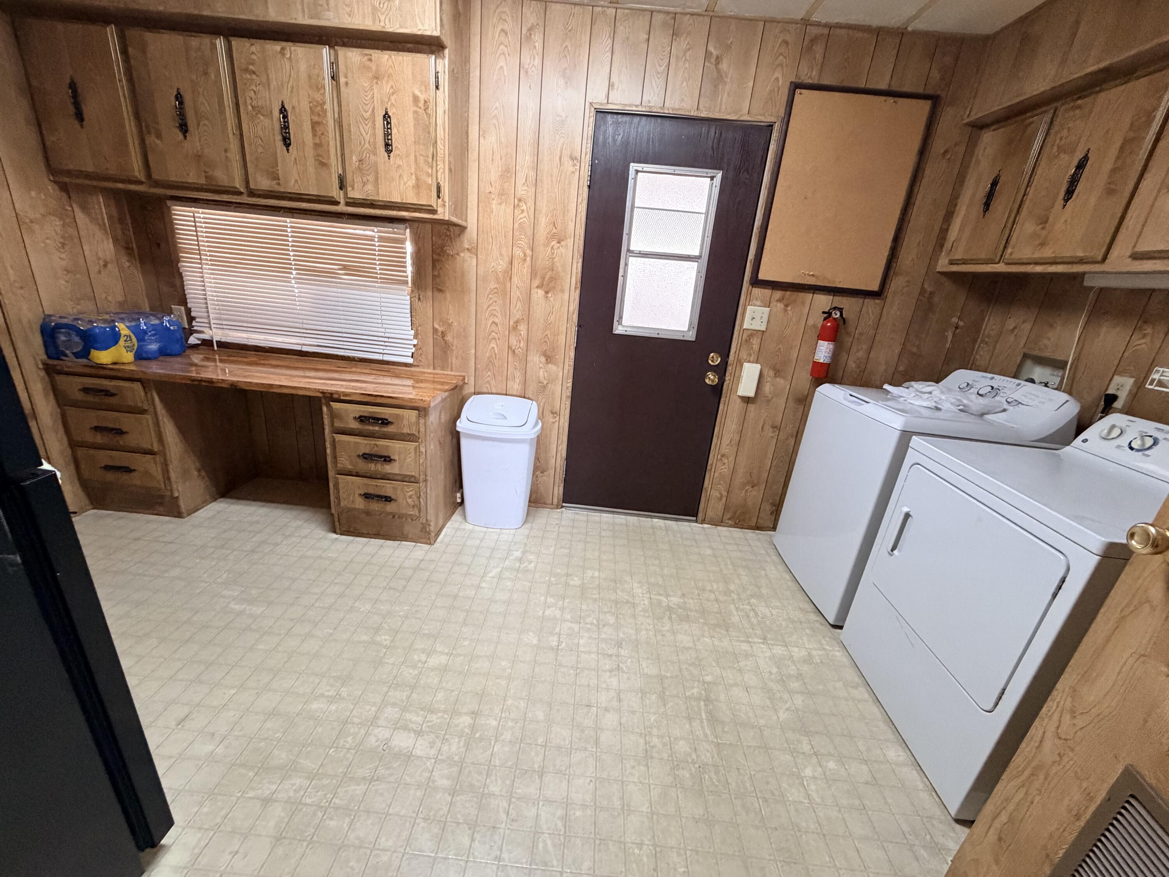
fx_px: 473
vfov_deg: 85.7
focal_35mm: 14
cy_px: 438
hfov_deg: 102.1
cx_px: 584
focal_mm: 2.22
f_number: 2.2
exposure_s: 1/60
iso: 400
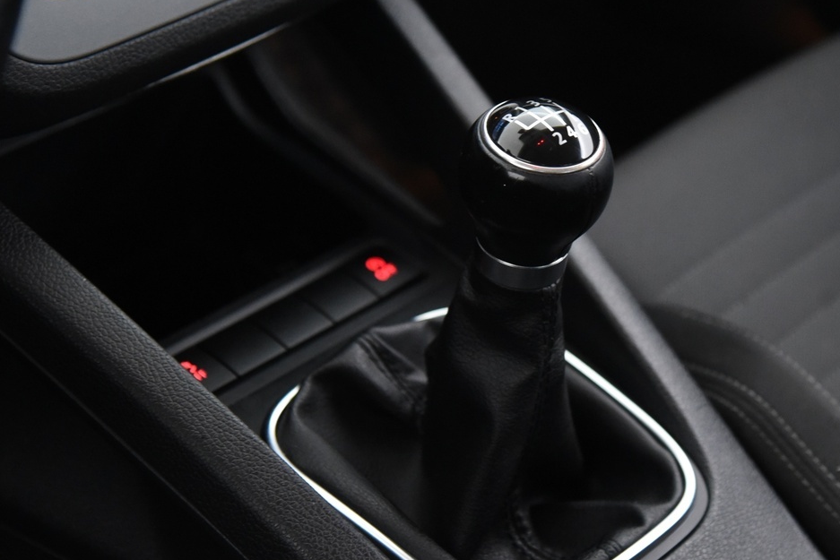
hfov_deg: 17.9
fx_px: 2660
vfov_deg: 12.0
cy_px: 258
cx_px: 546
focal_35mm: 114
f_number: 4
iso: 4000
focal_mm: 66
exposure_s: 1/15
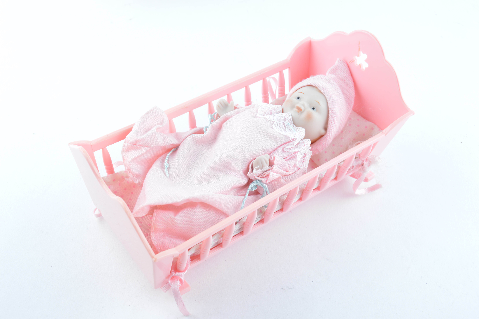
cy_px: 160
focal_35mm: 39
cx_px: 240
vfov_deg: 34.1
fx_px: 518
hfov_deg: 49.6
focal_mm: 26
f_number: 9
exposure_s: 1/25
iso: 100
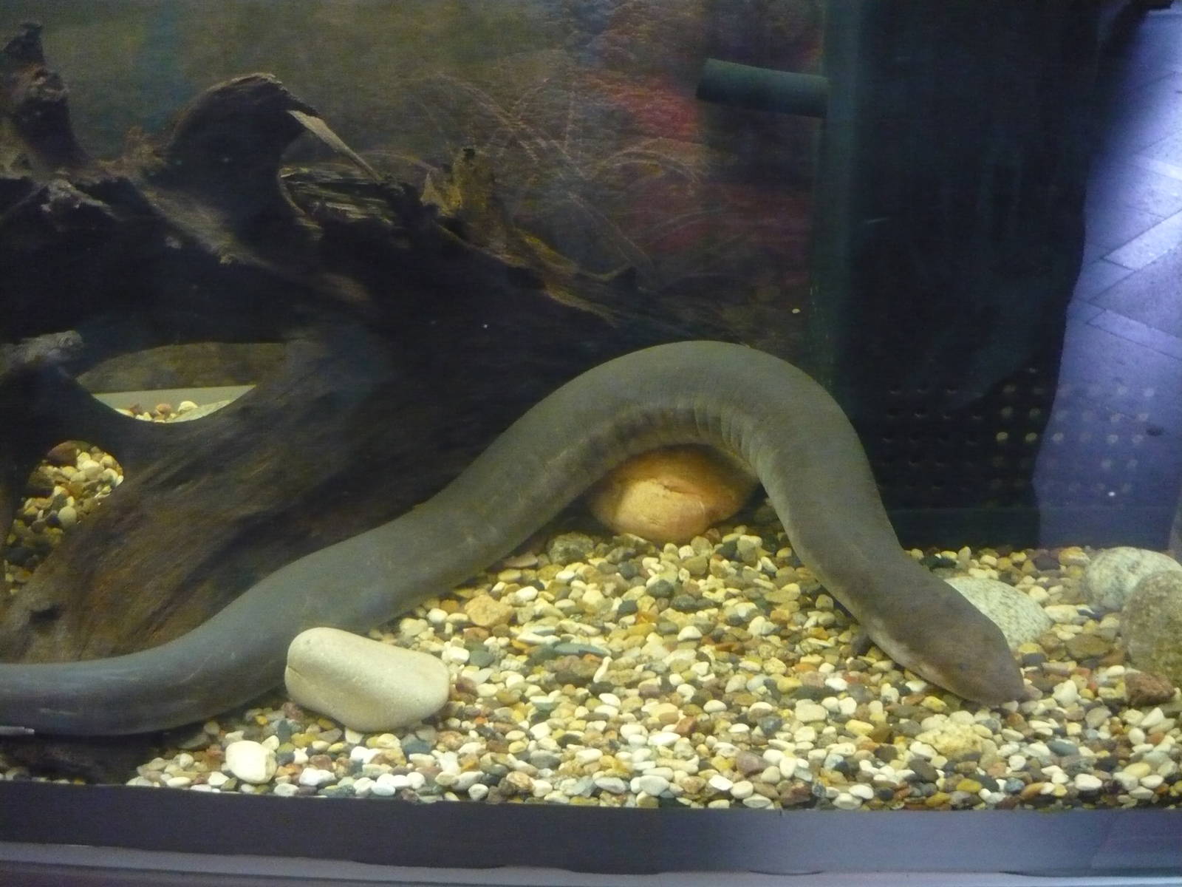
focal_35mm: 33
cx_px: 591
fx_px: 1127
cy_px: 444
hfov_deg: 55.4
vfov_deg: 42.9
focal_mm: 5.5
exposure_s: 1/13
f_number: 2.8
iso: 800
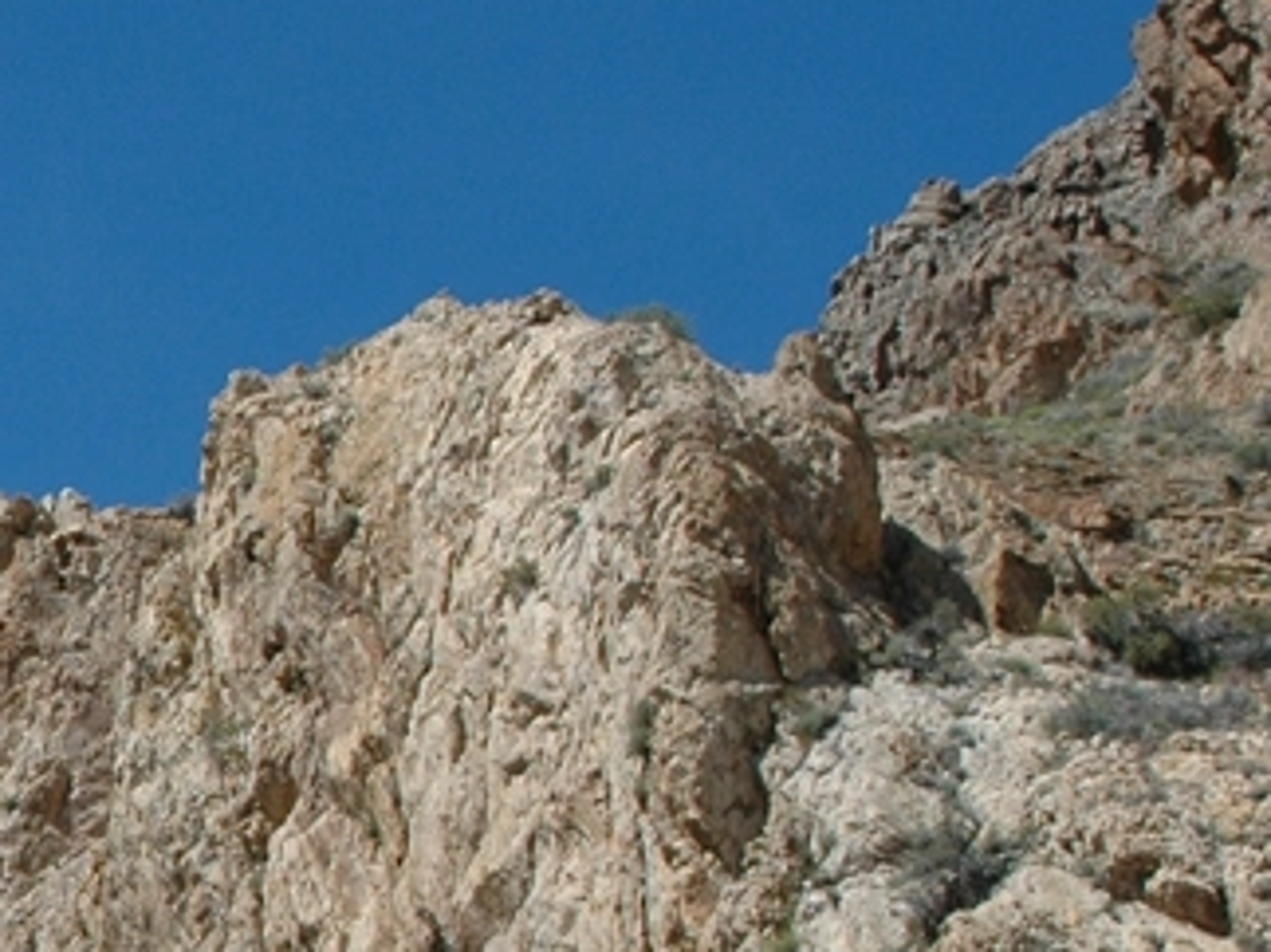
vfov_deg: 9.8
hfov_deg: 12.3
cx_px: -826
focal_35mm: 150
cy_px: 944
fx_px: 5506
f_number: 5.6
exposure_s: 1/1250
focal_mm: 28
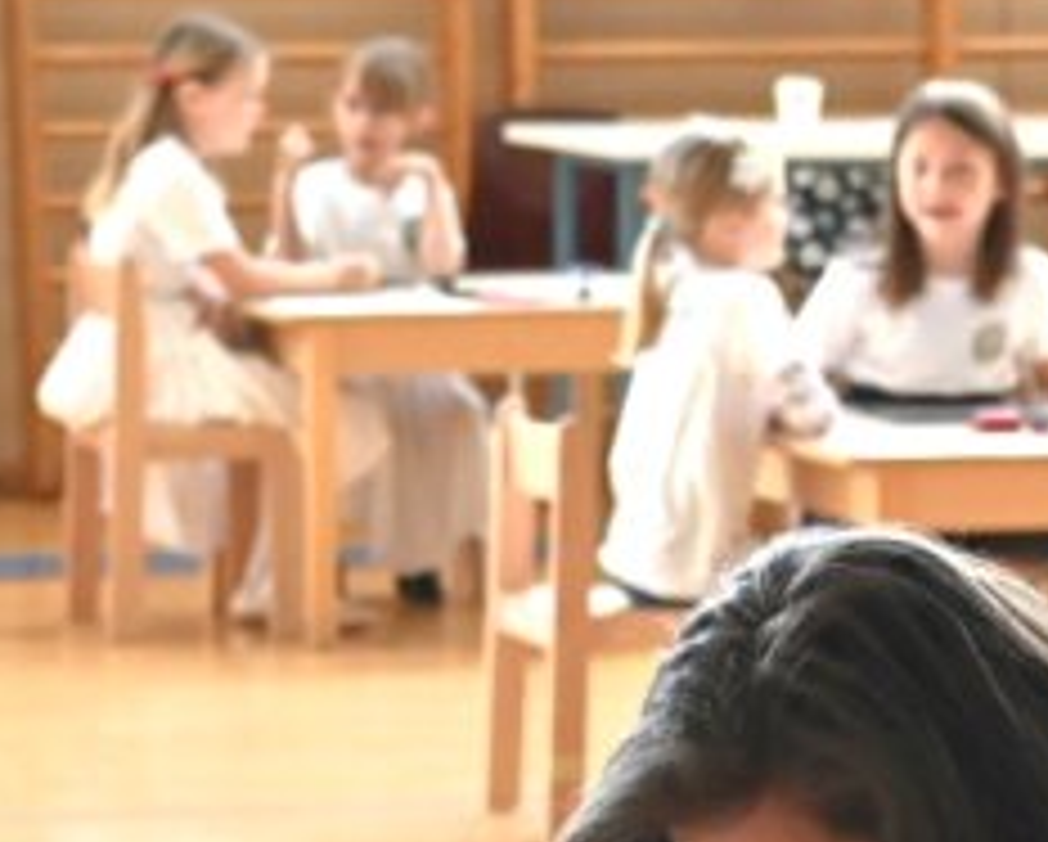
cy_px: 1119
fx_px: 9596
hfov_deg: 6.2
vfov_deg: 5.0
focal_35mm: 309
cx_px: 1035
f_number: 4.5
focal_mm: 50
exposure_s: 1/125
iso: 2200
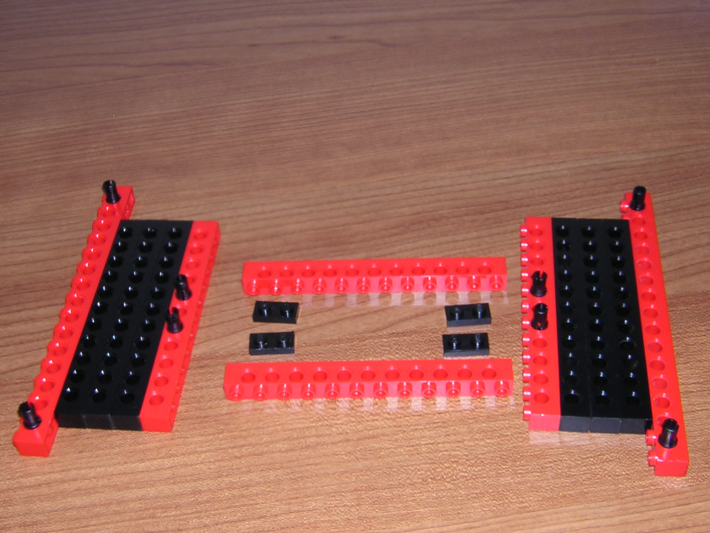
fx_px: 1108
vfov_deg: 27.0
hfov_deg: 35.5
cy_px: 266
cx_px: 355
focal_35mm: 54
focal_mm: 7.1
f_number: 6.4
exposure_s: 1/60.1
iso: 124
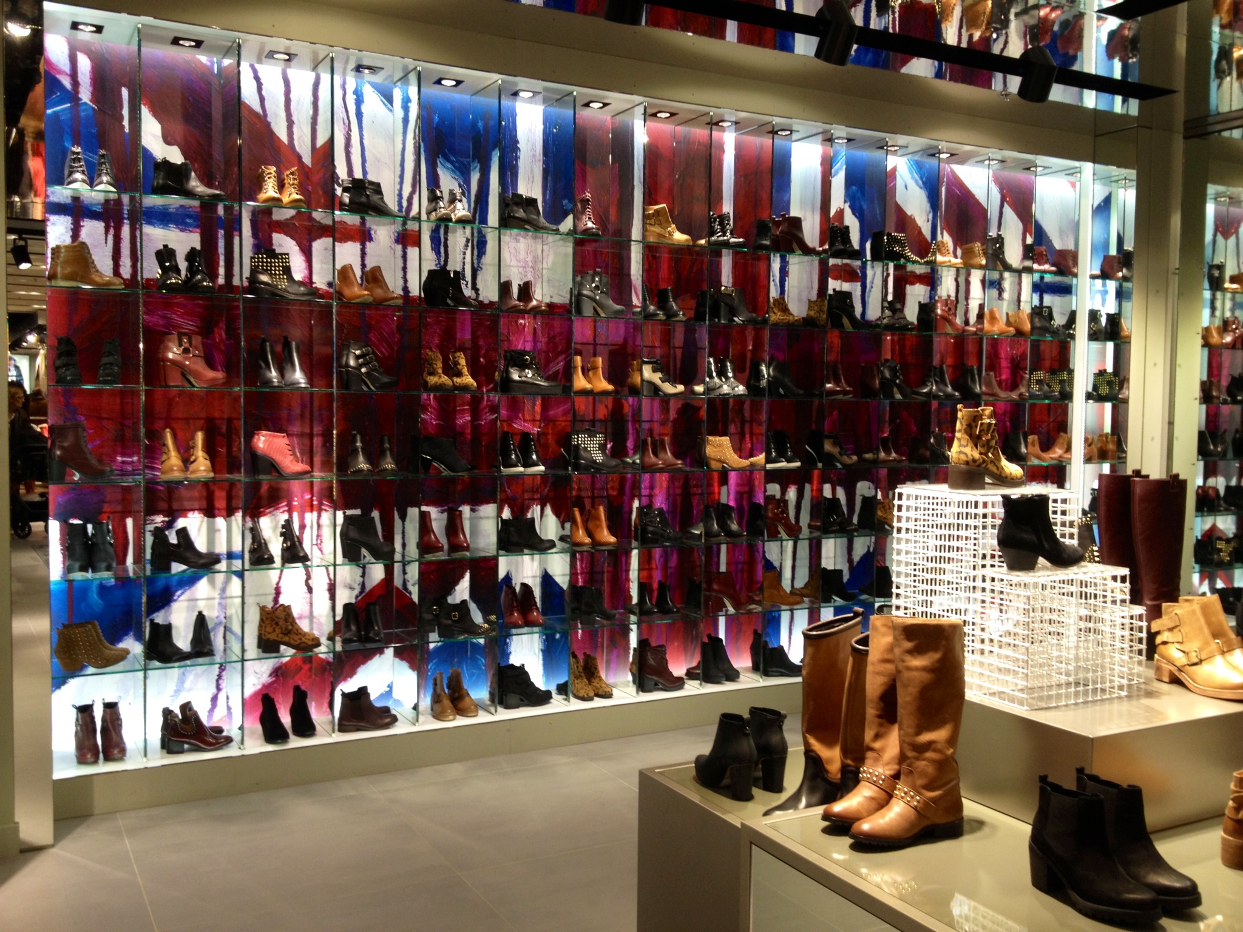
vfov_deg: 40.7
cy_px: 466
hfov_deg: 52.6
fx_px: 1257
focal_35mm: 35
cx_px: 622
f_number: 2.4
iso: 64
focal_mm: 4.28
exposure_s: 1/30
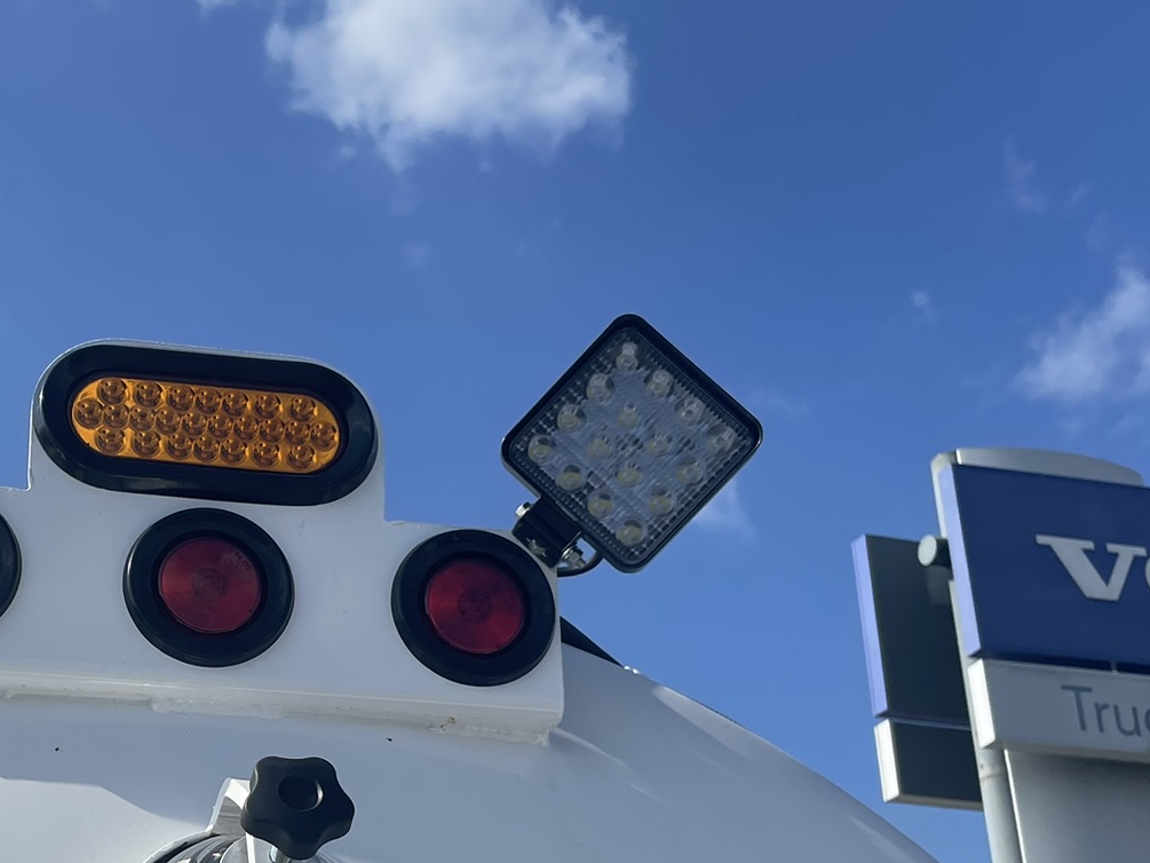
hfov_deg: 35.0
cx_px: 233
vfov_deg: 26.6
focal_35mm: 53
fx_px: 1761
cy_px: 770
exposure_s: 1/5814
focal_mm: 4.2
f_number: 1.6
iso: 32
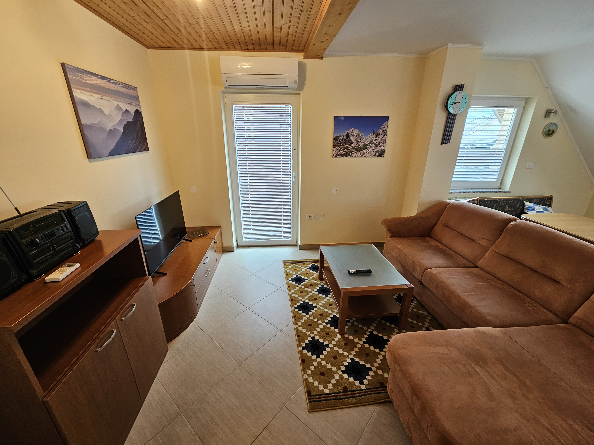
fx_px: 223
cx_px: 297
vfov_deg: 89.9
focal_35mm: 13
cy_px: 222
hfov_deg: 106.2
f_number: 2.2
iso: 125
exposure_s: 1/50
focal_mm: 2.2
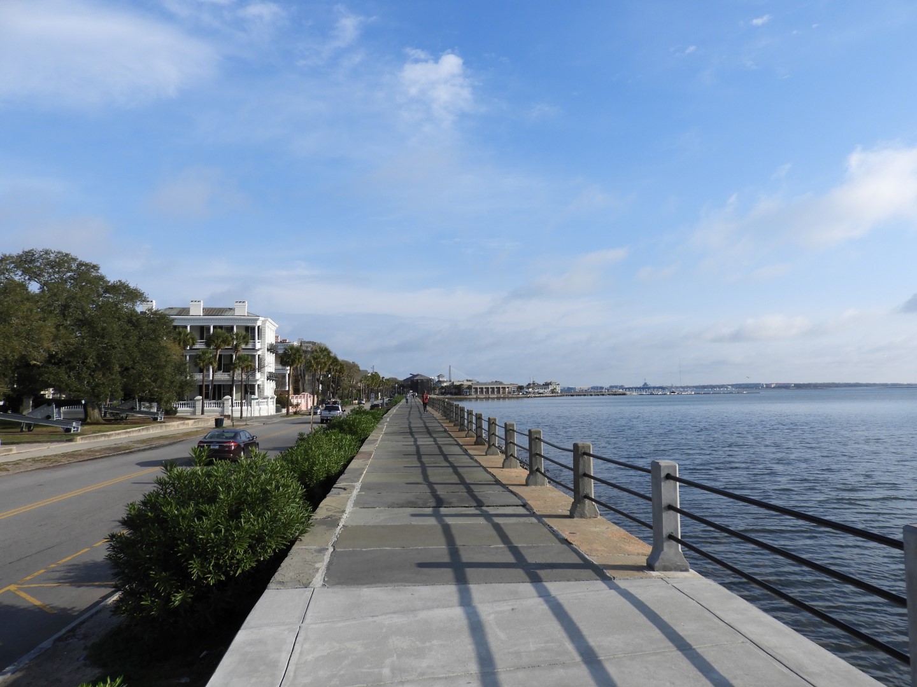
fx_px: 636
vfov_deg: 56.8
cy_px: 344
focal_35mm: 24
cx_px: 458
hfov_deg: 71.6
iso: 100
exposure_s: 1/1600
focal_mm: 4.3
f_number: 3.3
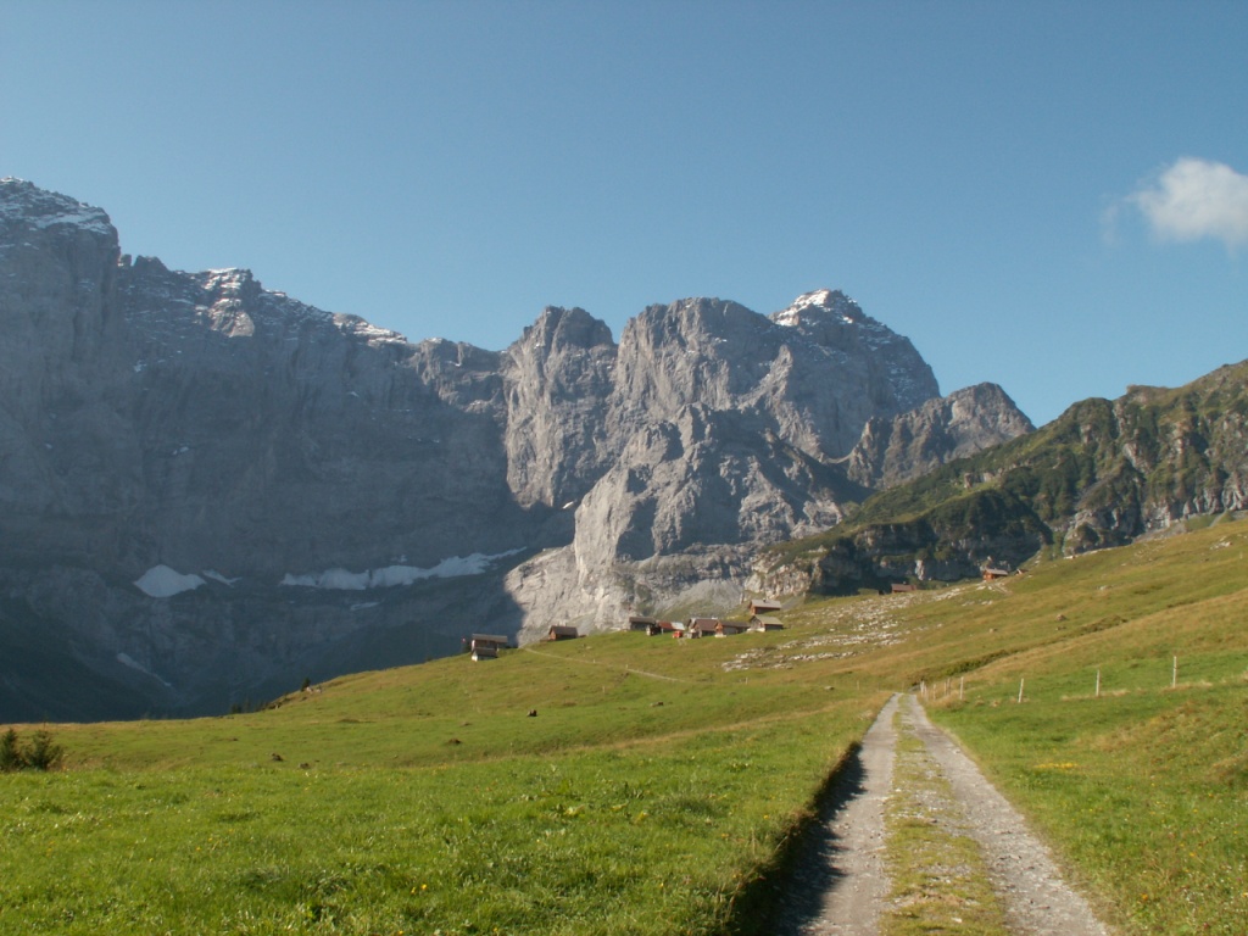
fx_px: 1262
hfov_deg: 52.6
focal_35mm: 35
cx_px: 624
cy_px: 468
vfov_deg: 40.7
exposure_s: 1/100
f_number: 8
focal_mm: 5.86
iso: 50
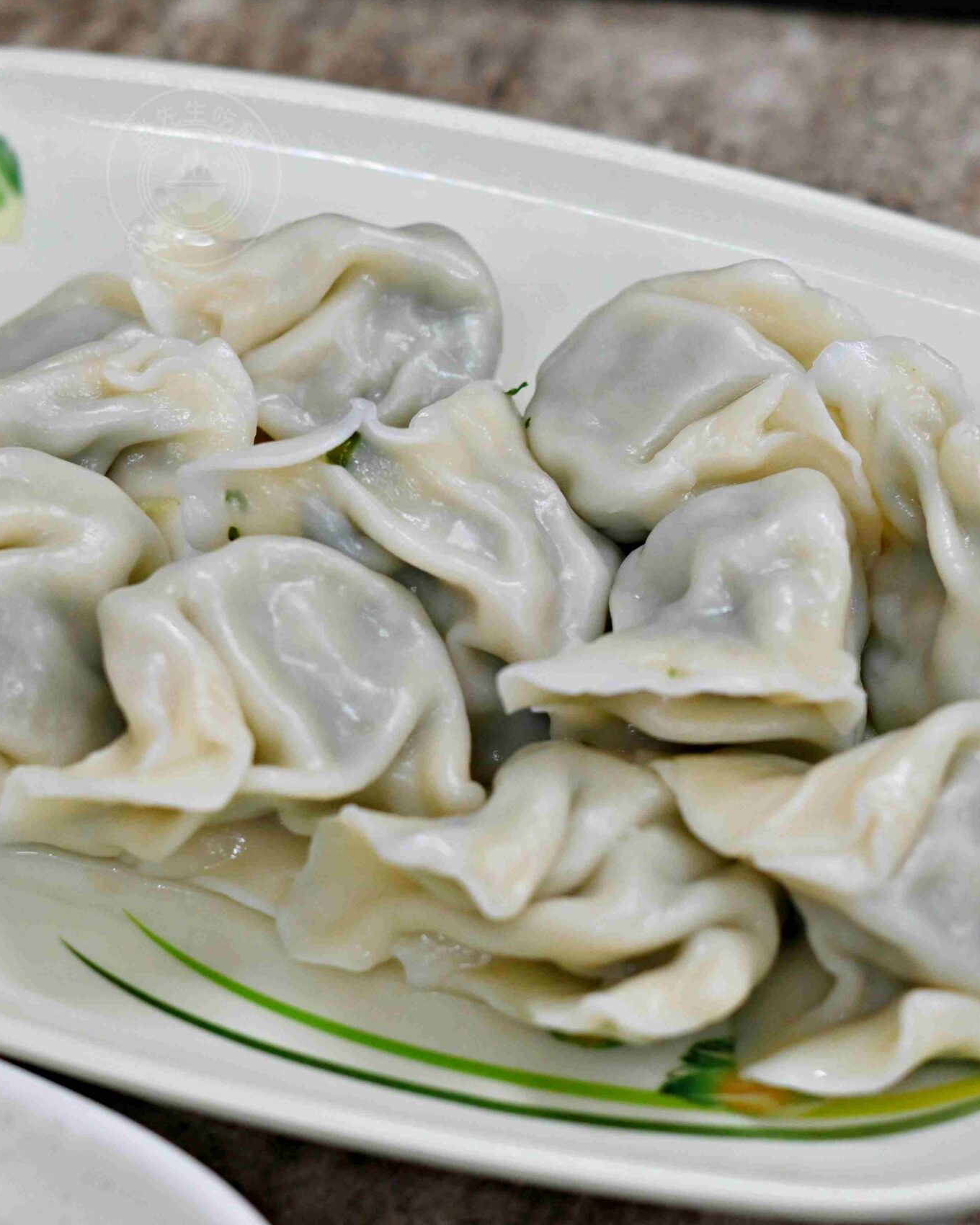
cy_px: 612
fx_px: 3843
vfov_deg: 18.1
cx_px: 561
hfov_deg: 14.5
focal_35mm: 106
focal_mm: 50
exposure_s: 1/160
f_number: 3.2
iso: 500
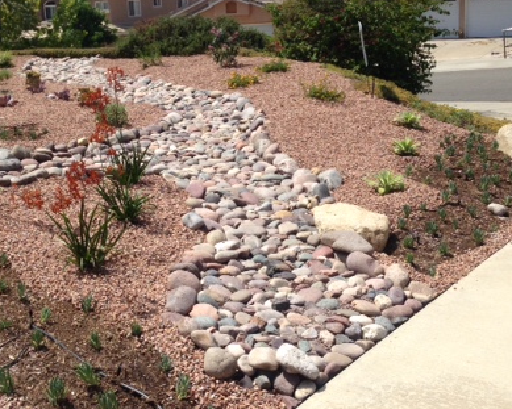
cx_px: 207
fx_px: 803
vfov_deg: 28.6
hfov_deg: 35.3
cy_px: 175
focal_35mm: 53
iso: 50
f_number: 2.4
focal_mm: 4.12
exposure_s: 1/2088
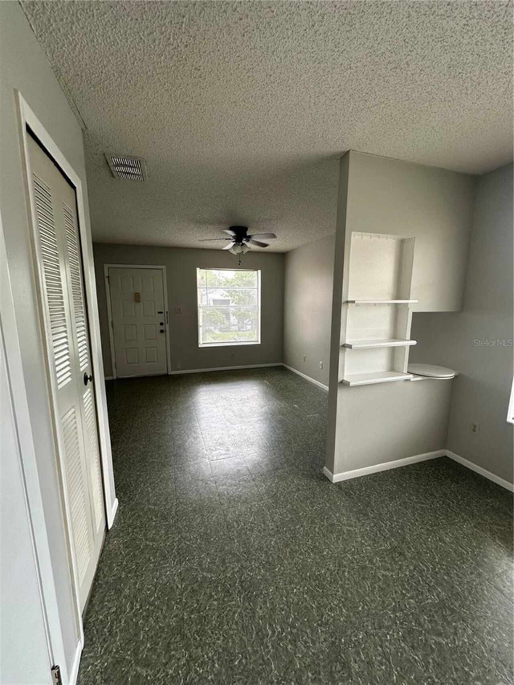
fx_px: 277
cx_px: 257
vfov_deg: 102.1
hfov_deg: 85.7
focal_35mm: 14
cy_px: 342
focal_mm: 2.22
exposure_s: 1/99
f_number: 2.2
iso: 125
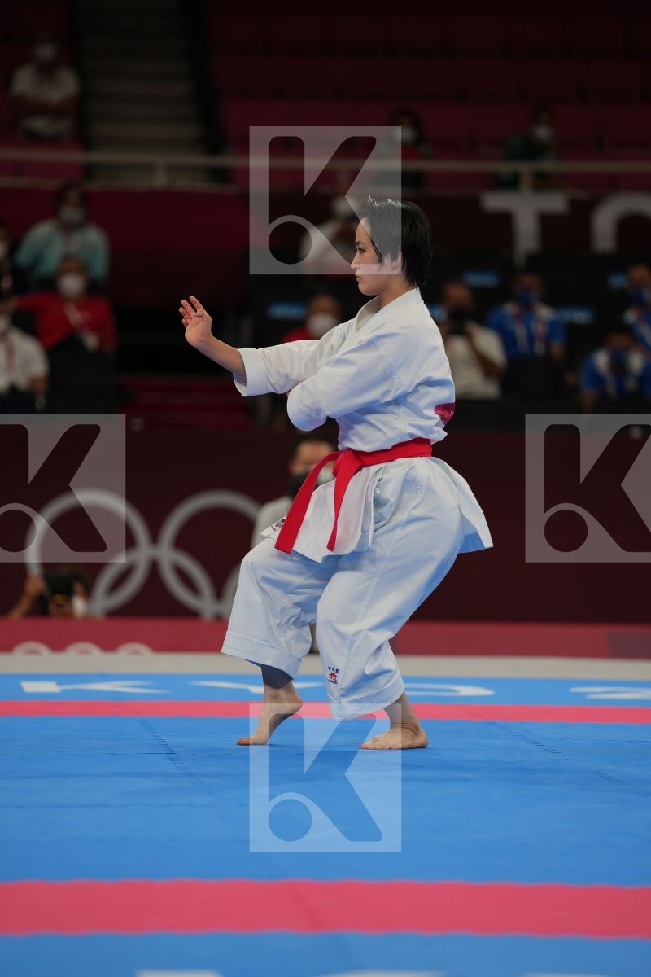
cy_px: 488
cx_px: 326
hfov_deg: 6.9
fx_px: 5425
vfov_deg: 10.3
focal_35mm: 200
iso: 200
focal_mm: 200
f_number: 2.8
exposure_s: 1/500
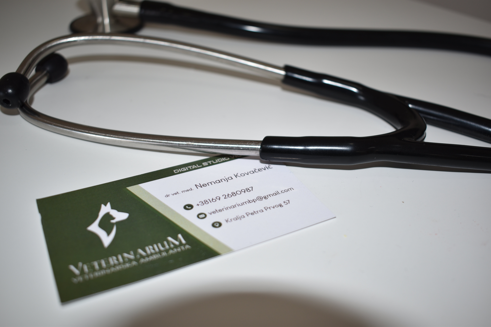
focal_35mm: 36
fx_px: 491
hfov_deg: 53.1
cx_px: 246
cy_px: 164
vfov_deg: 36.9
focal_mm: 24
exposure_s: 1/100
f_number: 4
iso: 100
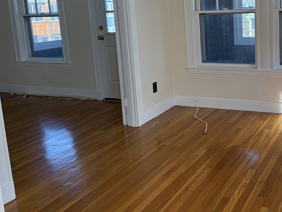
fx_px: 350
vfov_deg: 33.1
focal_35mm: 43
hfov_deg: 41.8
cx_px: 230
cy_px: 63
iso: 80
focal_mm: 5.96
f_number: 1.6
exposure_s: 1/234
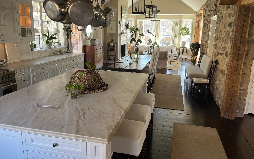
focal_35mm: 28
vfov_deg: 44.5
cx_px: 129
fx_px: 194
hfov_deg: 66.5
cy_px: 77
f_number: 1.6
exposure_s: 1/60
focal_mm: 5.1
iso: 80
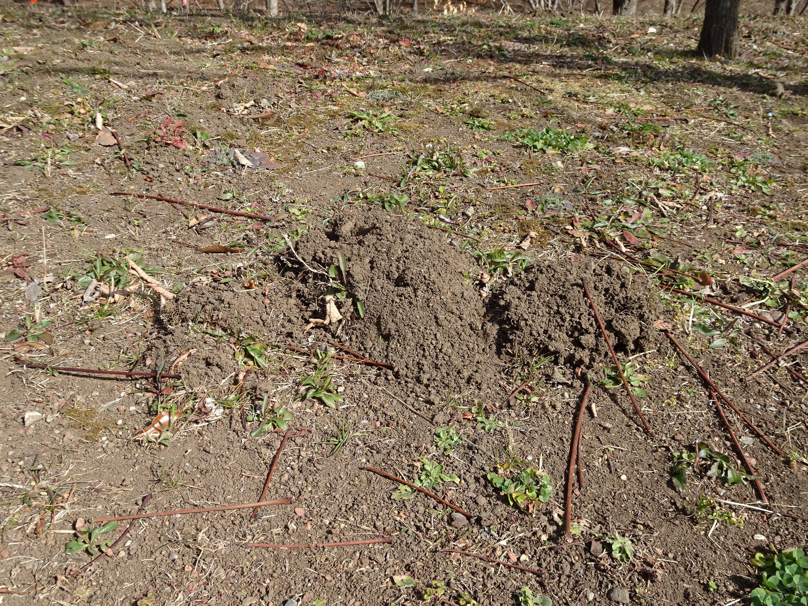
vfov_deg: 45.4
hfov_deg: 58.4
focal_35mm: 31
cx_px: 404
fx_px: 724
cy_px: 303
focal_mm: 5.3
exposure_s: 1/500
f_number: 4
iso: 80
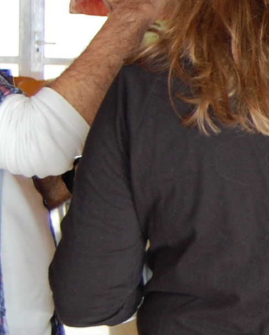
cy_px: 187
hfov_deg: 8.9
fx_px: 1595
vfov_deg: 12.0
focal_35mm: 160
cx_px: 593
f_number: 4.5
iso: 400
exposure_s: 1/80
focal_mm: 23
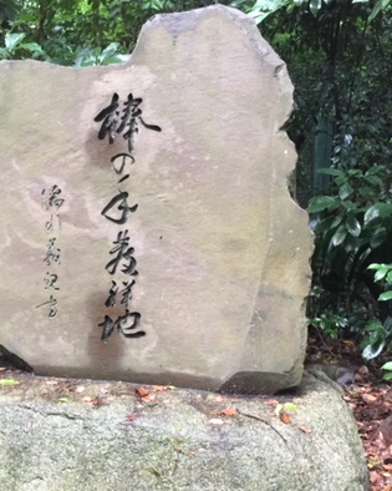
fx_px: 667
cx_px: 138
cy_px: 292
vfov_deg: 40.2
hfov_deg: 32.5
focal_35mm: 46
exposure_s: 1/30
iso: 160
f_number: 2.2
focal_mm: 4.15
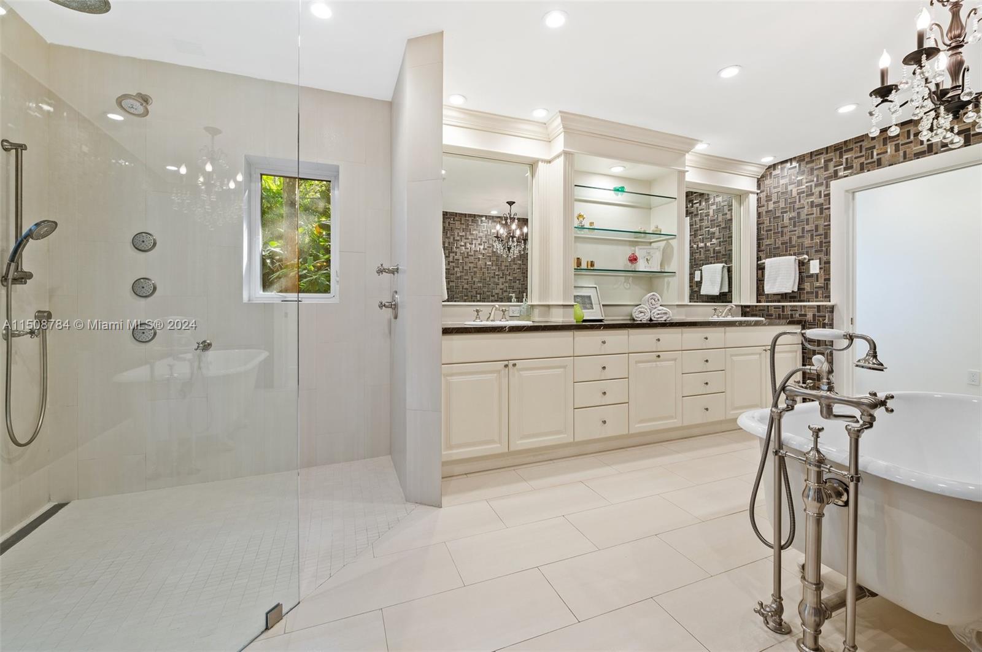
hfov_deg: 104.3
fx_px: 381
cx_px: 491
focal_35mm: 14
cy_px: 326
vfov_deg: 81.1
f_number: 8
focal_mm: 14
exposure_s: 1/2
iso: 200
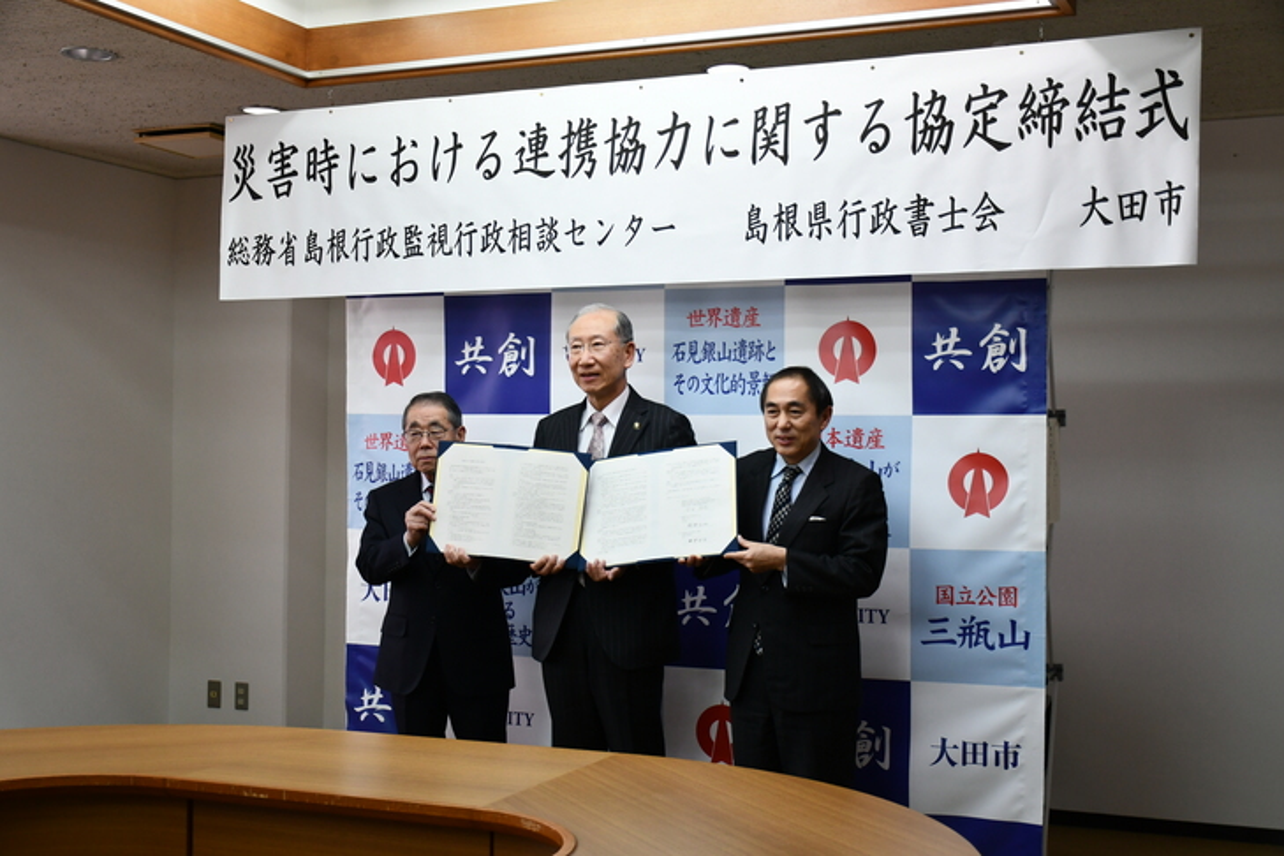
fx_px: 1605
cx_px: 642
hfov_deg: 43.6
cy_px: 428
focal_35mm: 45
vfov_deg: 29.9
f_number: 4
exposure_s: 1/200
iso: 800
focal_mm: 30
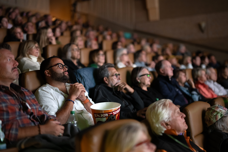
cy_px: 76
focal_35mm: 50
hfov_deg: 39.6
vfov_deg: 27.0
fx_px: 317
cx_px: 114
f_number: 1.2
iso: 3200
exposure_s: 1/20
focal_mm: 50
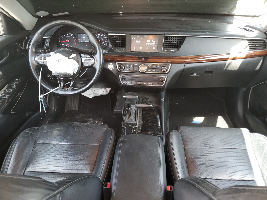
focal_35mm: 26
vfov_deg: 53.1
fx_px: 201
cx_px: 134
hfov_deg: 67.3
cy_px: 100
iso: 129
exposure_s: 1/60.2
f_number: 1.5
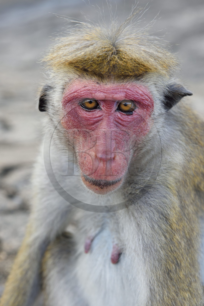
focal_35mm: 70
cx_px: 102
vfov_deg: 28.8
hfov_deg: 19.4
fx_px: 595
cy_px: 153
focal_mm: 70
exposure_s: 1/200
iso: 400
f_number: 8
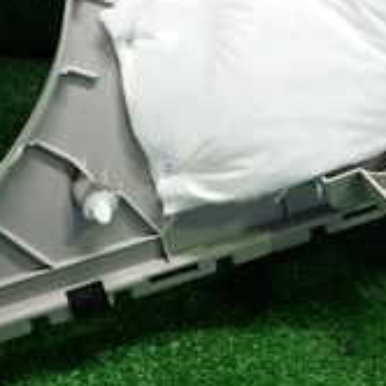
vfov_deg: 21.3
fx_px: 1009
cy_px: 60
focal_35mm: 80
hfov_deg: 21.3
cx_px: 319
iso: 200
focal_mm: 4.5
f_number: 2
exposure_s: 1/30
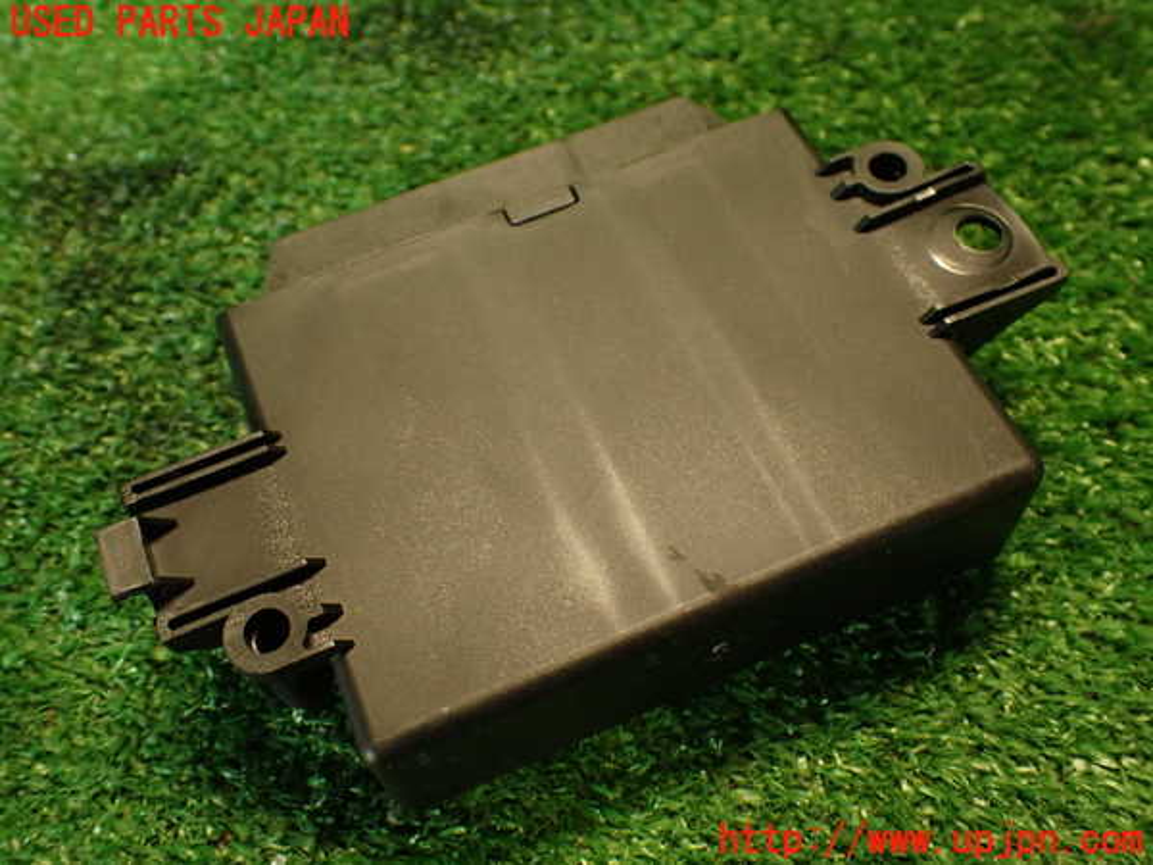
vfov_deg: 39.7
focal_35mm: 36
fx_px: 1199
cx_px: 576
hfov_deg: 51.4
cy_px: 432
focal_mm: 6.37
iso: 400
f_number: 2.5
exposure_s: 1/40
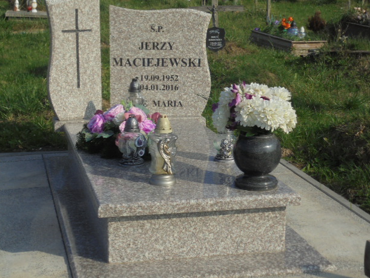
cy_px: 136
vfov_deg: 22.0
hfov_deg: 29.0
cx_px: 188
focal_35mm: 67
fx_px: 717
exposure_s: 1/640
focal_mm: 11.5
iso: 100
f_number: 5.6
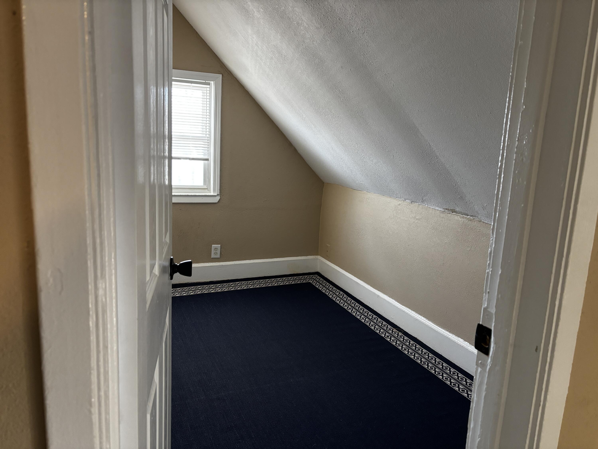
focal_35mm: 26
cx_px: 299
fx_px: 449
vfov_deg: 53.1
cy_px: 224
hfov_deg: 67.3
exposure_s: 1/60
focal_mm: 5.96
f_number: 1.6
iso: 320
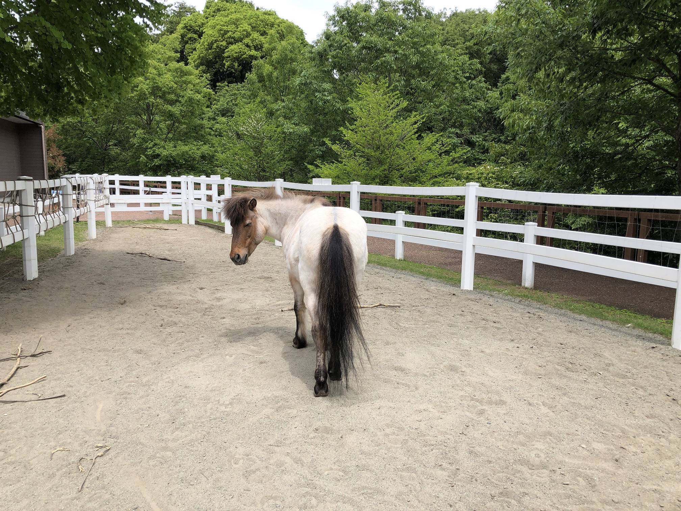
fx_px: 551
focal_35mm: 28
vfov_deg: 49.7
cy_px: 256
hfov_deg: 63.4
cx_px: 340
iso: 20
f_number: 1.8
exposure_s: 1/1312
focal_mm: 4
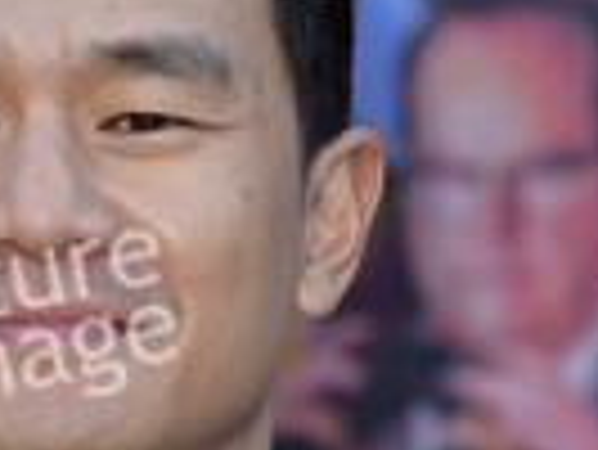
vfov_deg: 3.5
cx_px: 79
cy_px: 562
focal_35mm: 419
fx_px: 7245
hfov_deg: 4.7
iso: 320
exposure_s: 1/250
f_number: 6.3
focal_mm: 145
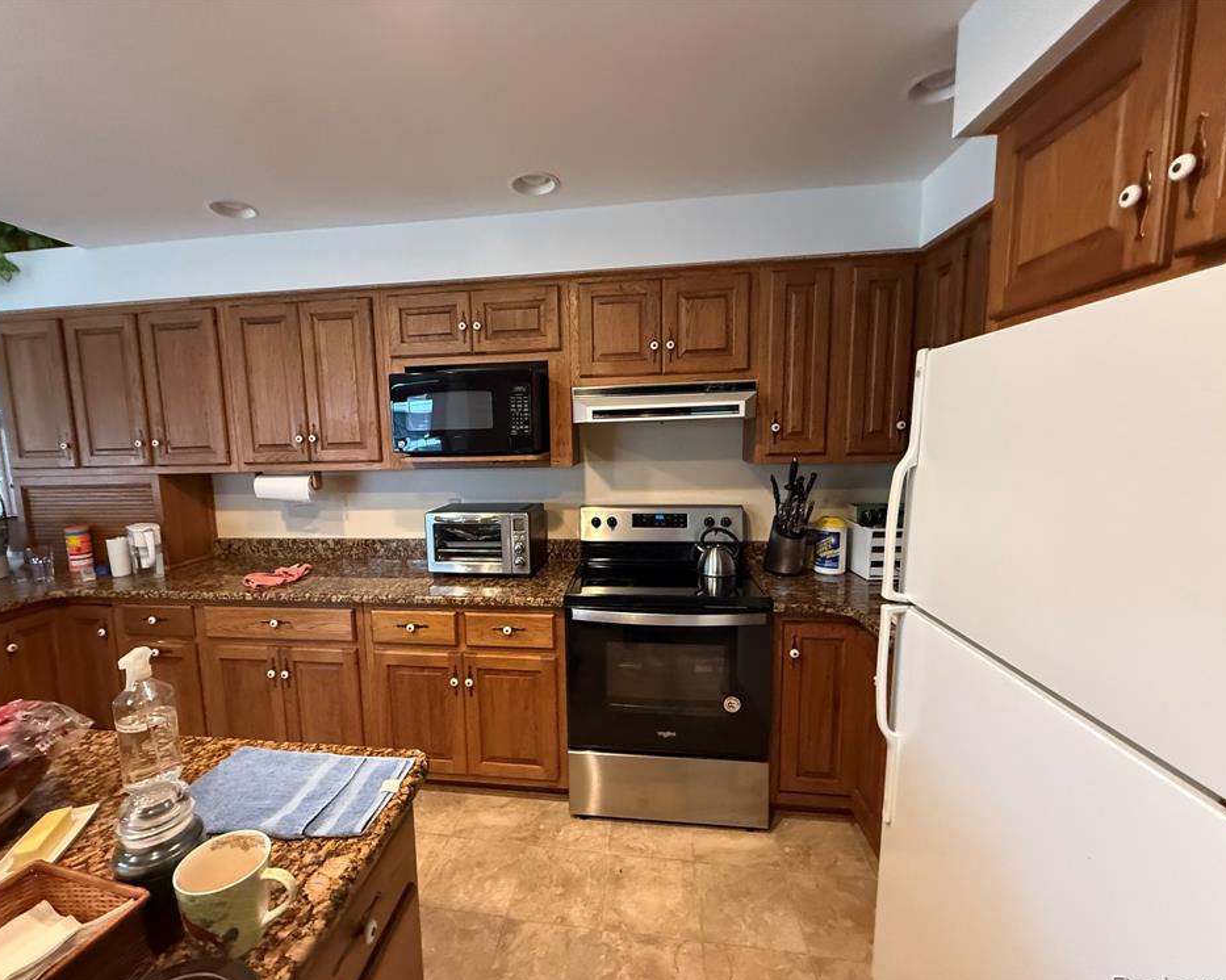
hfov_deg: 96.7
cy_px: 502
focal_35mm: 15
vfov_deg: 84.0
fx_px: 544
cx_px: 570
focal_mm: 2.22
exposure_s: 1/60
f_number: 2.2
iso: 800
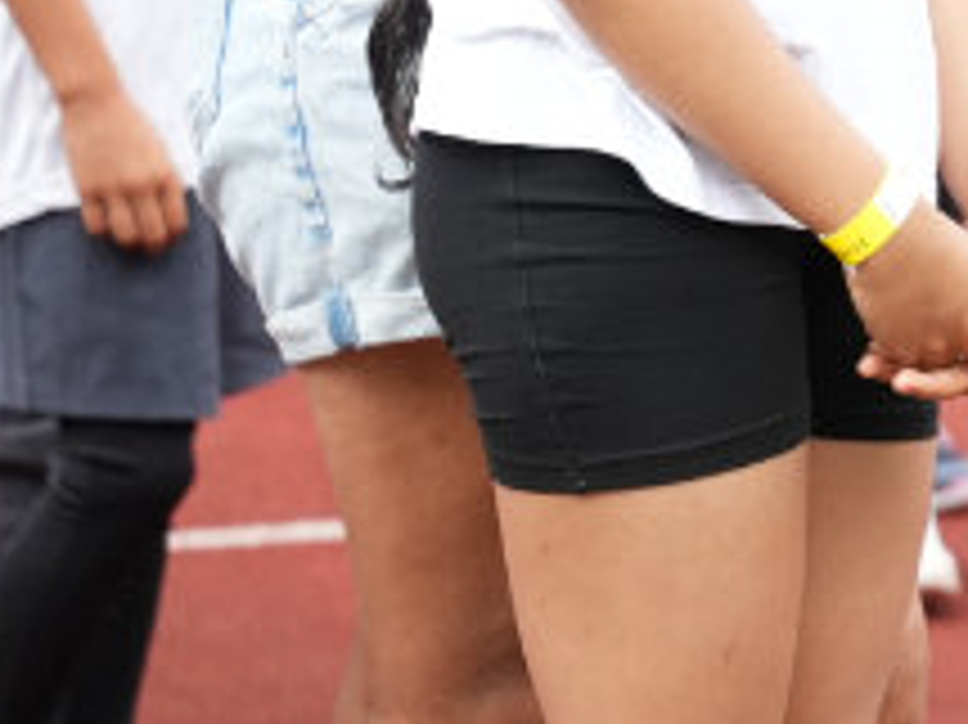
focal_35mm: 320
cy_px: -34
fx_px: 8943
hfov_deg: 6.1
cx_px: 1445
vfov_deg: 4.6
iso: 400
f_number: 2.8
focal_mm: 70
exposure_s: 1/800
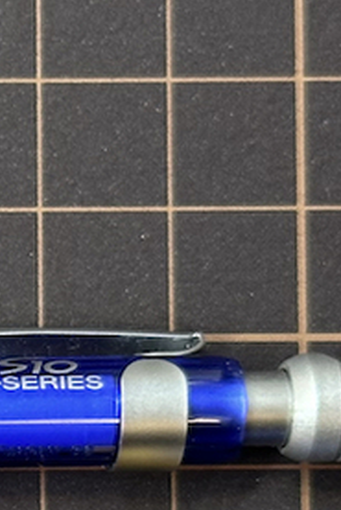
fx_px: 3065
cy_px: 643
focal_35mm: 216
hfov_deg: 6.1
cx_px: -507
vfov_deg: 9.4
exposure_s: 1/60
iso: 80
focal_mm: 6.86
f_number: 1.78
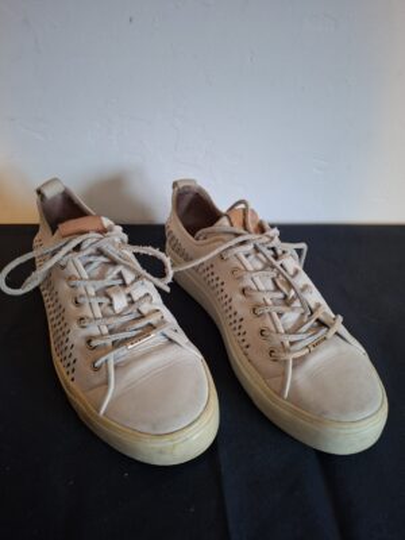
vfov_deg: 73.9
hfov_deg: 58.9
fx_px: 359
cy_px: 270
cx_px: 202
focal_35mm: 23
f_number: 1.8
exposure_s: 1/25
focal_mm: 5.54
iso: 500
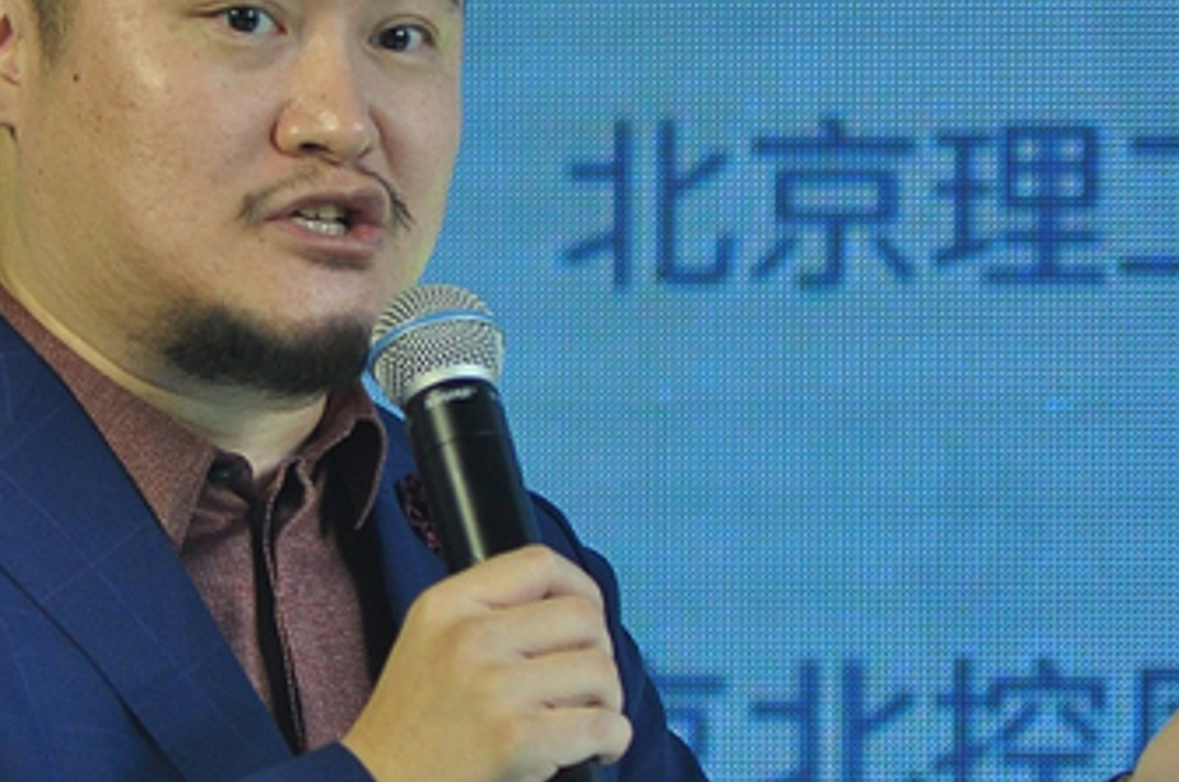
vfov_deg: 2.2
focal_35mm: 625
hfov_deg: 3.3
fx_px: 20439
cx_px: 368
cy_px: 366
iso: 640
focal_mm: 200
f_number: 4.8
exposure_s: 1/200
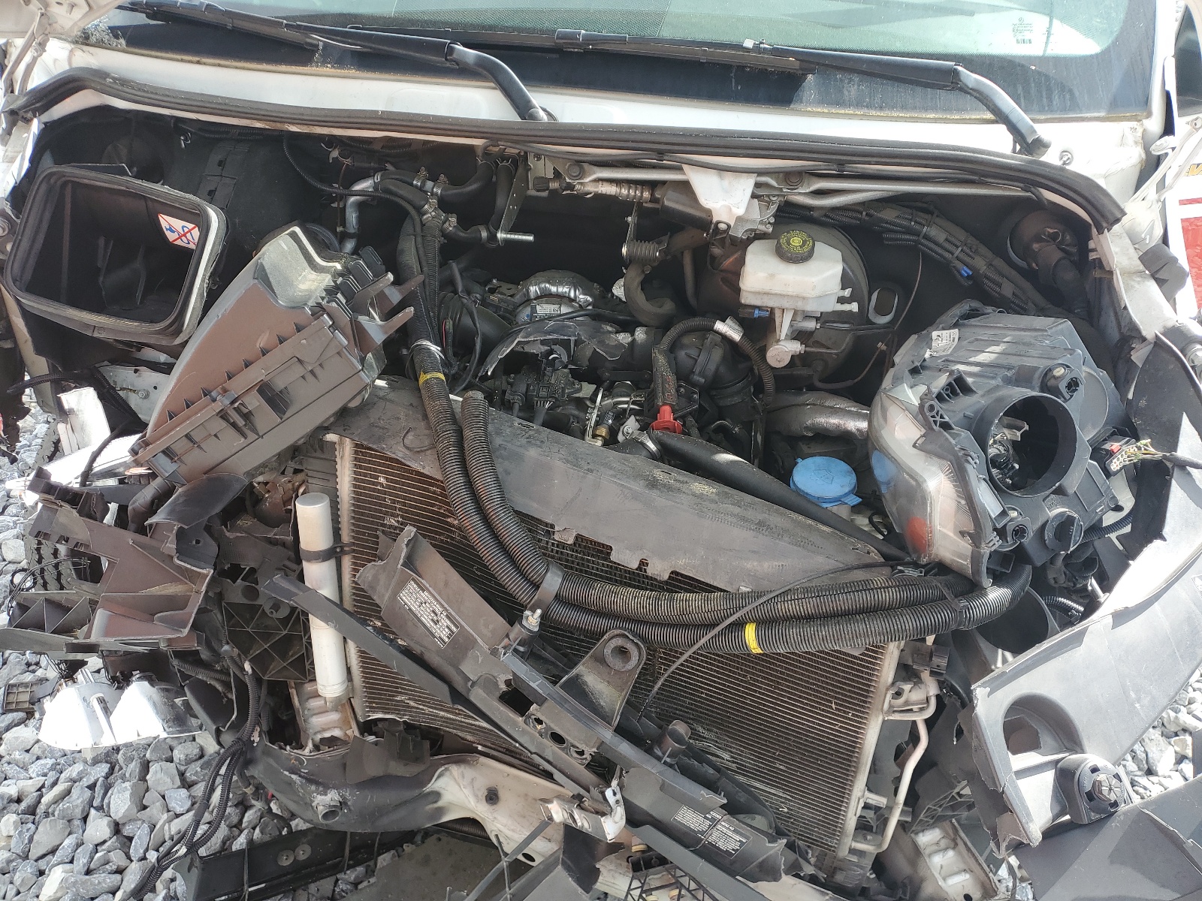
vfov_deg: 53.1
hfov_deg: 67.3
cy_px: 450
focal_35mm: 26
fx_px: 903
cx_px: 601
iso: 50
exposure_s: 1/455
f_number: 1.5
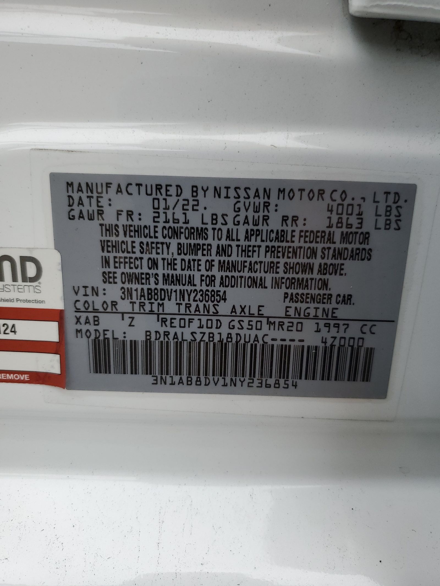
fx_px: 441
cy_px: 293
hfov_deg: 53.1
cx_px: 220
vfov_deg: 67.3
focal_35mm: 26
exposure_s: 1/1111
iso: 50
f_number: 1.5
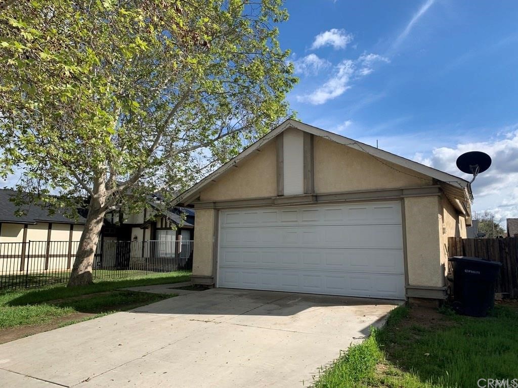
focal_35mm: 26
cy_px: 194
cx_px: 259
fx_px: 389
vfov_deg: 53.1
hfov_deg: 67.3
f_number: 1.8
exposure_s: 1/1880
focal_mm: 4.25
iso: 25
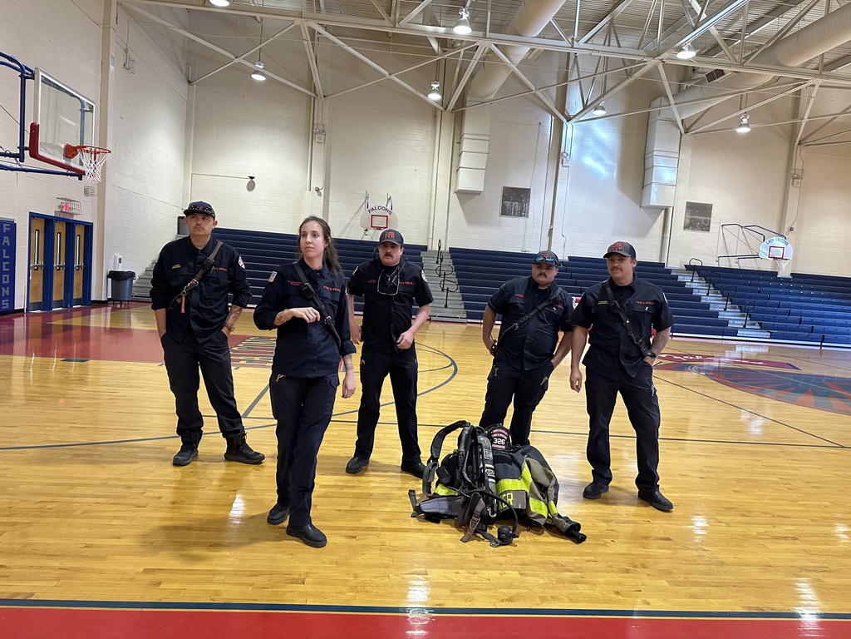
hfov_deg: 71.6
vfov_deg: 56.8
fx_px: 590
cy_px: 320
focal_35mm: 24
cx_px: 426
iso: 400
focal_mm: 6.86
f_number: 1.78
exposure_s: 1/60
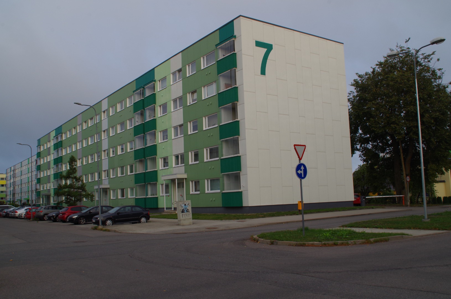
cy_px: 150
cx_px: 226
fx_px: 450
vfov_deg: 36.7
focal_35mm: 36
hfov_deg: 53.2
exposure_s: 1/100
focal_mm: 24
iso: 250
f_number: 11
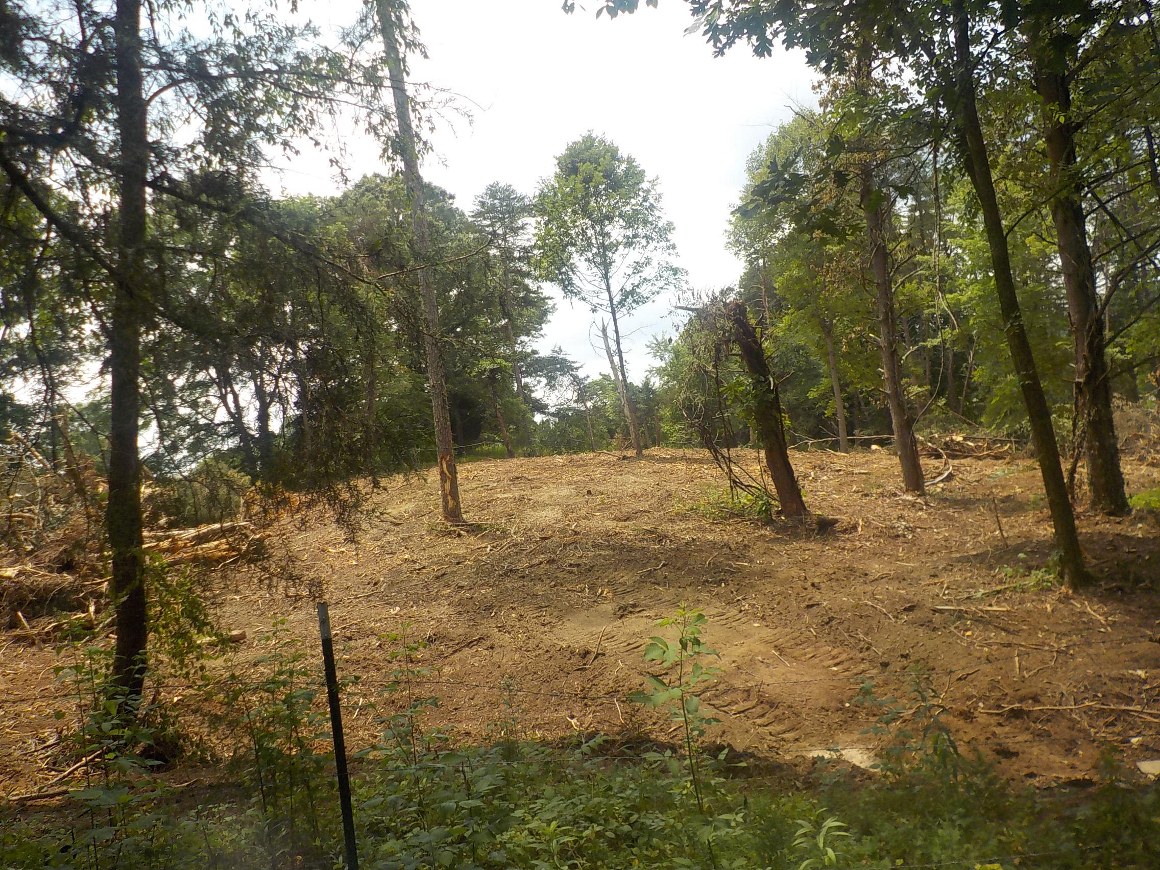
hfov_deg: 60.0
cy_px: 435
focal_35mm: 30
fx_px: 1005
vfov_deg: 46.8
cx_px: 580
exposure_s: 1/640
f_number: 3.3
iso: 125
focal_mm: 4.1
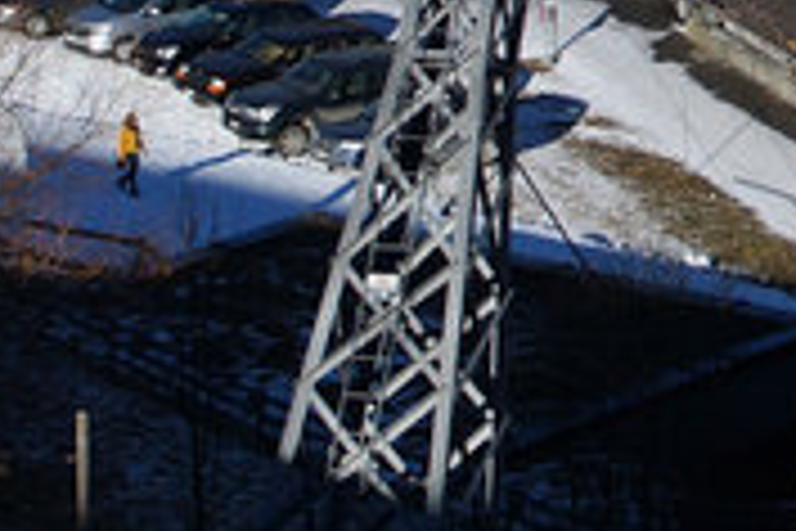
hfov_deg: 6.7
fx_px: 6301
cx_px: 2190
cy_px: -940
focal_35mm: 285
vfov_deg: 4.7
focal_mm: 28
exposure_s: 1/2000
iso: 100
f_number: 4
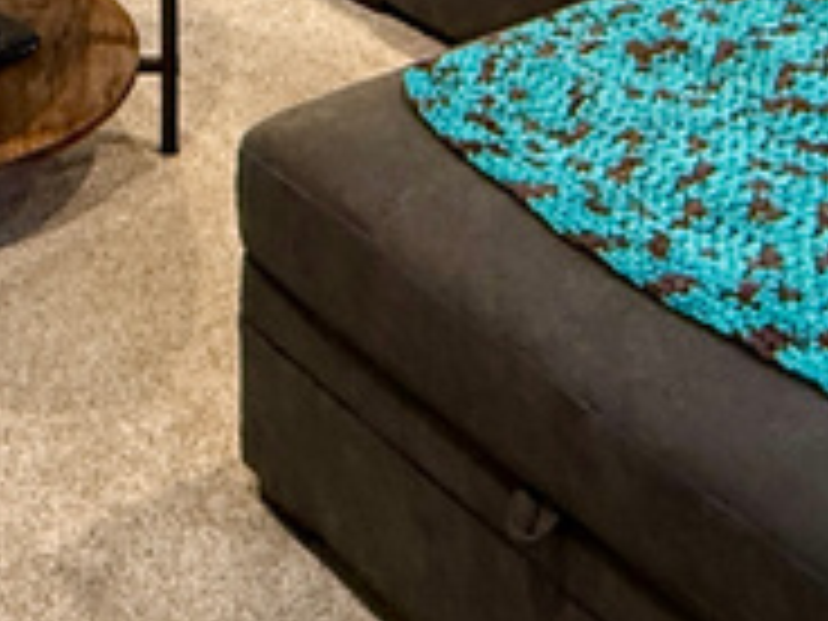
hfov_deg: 24.1
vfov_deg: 17.3
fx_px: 1866
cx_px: 45
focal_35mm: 78
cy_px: -266
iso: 250
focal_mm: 2.22
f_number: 2.2
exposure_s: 1/60
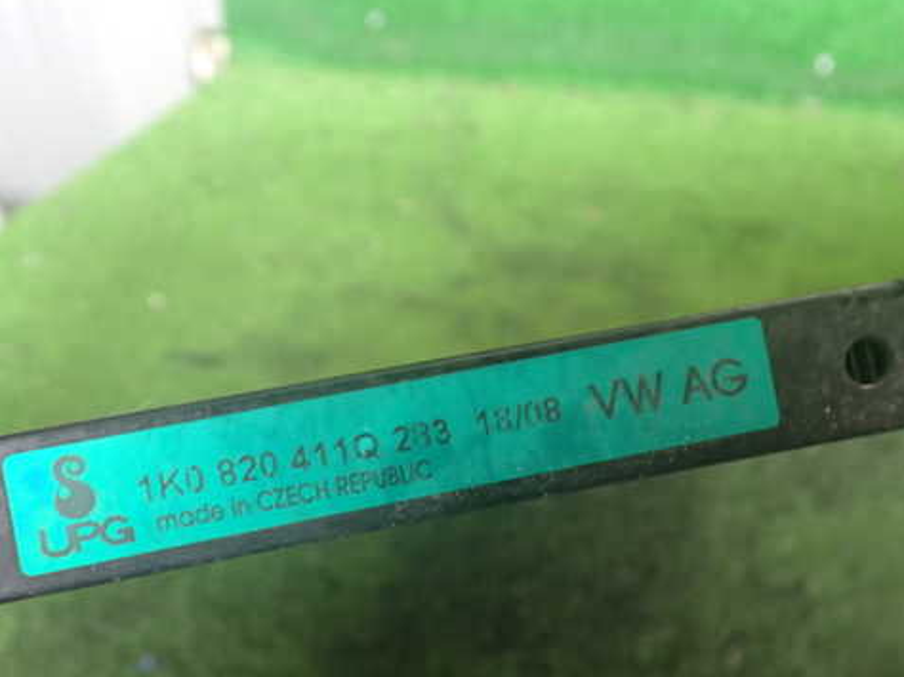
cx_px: 418
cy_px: 376
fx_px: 992
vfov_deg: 37.6
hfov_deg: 49.0
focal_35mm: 38
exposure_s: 1/30
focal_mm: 5.4
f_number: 2.3
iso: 250
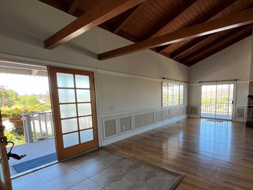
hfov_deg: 88.4
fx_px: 124
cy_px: 109
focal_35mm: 17
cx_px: 165
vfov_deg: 74.3
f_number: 1.8
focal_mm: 1.57
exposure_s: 1/99
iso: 64
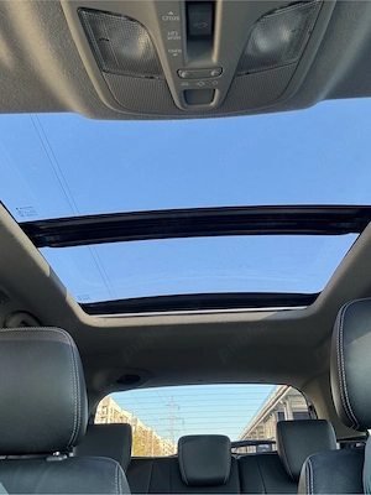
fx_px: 429
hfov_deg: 46.8
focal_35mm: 30
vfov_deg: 60.0
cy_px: 248
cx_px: 186
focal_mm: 2.69
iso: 40
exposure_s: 1/122
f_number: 1.9
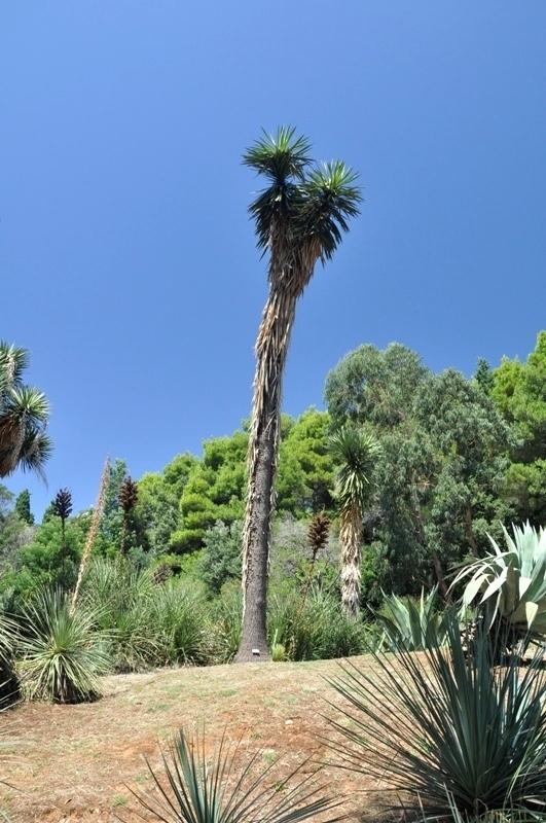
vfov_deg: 67.5
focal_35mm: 27
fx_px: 616
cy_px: 412
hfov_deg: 47.8
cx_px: 273
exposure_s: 1/250
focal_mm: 18
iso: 640
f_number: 8
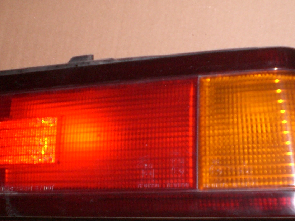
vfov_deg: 19.8
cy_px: 149
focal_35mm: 74
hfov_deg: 26.3
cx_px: 146
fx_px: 630
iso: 200
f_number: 3.1
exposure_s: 1/60
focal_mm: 6.3
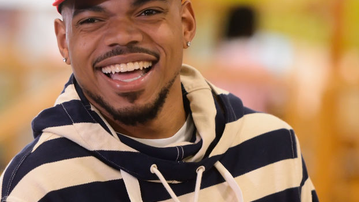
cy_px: 80
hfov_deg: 7.1
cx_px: 134
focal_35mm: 302
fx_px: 2875
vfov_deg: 4.0
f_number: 2.8
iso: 4000
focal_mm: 175
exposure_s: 1/250
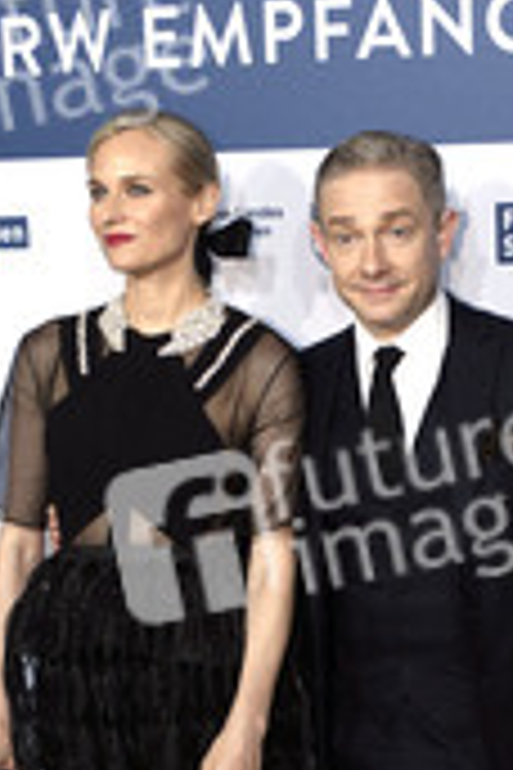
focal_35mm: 82
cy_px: 743
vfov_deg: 23.8
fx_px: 1753
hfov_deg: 16.4
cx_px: 468
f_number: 4
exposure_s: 1/400
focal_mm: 35
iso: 800
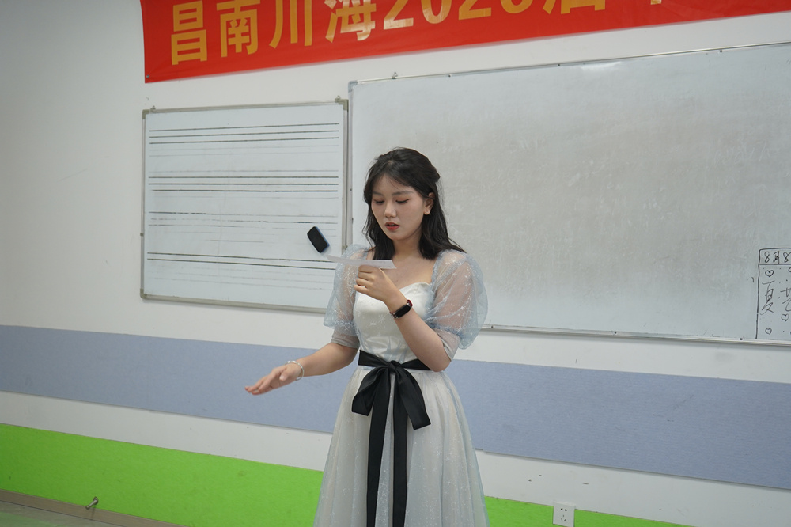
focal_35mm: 46
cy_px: 264
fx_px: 1010
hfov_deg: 42.8
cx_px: 396
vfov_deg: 29.2
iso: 640
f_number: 4.5
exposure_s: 1/160
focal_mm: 46
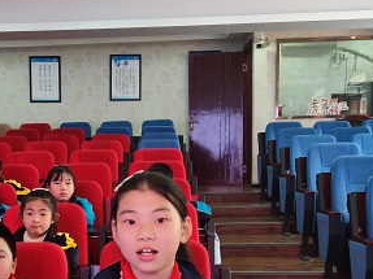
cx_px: 95
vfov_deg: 21.6
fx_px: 722
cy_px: 222
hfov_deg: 28.6
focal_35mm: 67
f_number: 1.69
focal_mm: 6.72
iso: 385
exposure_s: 1/100
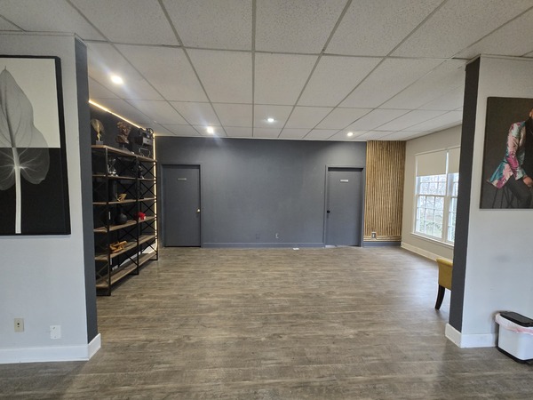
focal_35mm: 13
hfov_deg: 106.2
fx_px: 200
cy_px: 200
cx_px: 266
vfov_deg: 89.9
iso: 640
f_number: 2.2
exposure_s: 1/60
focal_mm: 2.2
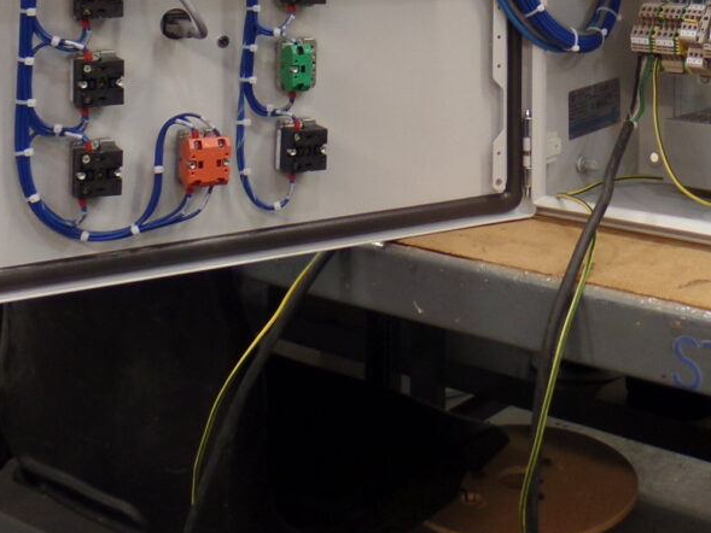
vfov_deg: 22.4
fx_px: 1233
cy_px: -115
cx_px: 585
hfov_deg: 31.2
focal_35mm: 60
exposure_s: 1/30
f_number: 2.8
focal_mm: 4.1
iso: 120
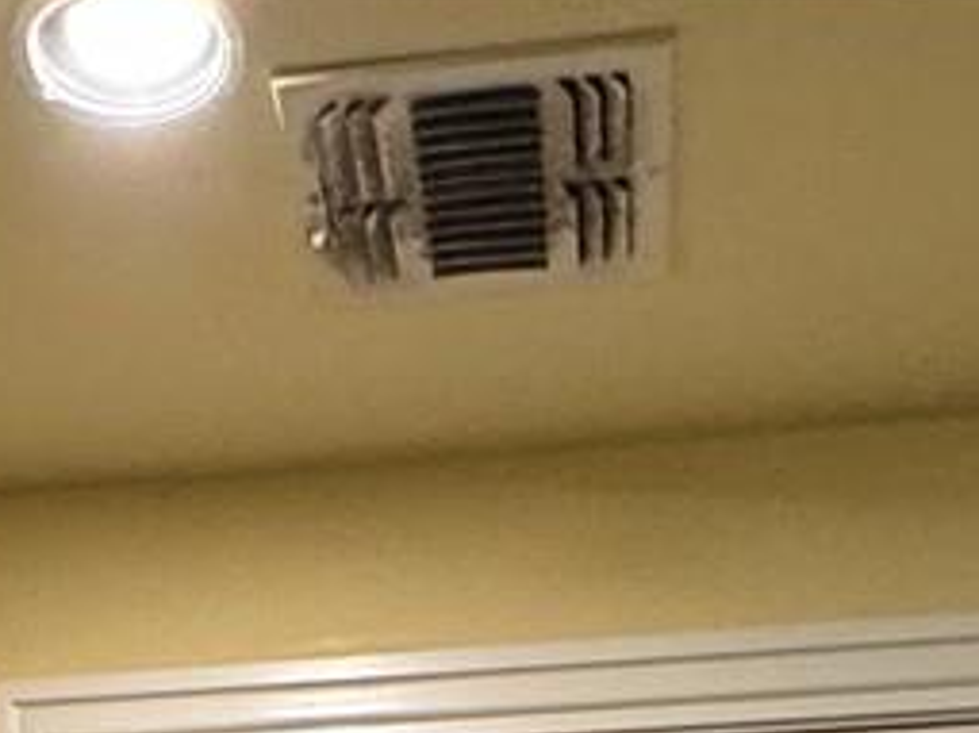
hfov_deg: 21.7
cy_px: 2280
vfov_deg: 10.6
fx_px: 2488
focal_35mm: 88
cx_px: 69
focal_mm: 2.22
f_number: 2.2
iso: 250
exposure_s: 1/120
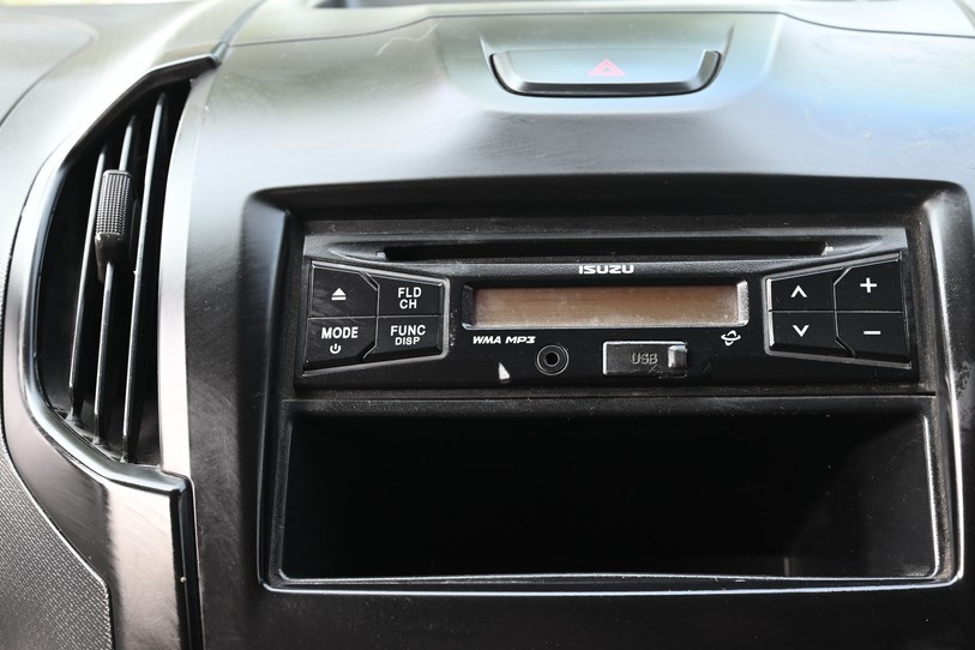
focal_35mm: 46
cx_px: 601
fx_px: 1246
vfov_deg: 29.2
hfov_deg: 42.5
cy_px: 366
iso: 400
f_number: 6.3
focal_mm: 34
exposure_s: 1/60
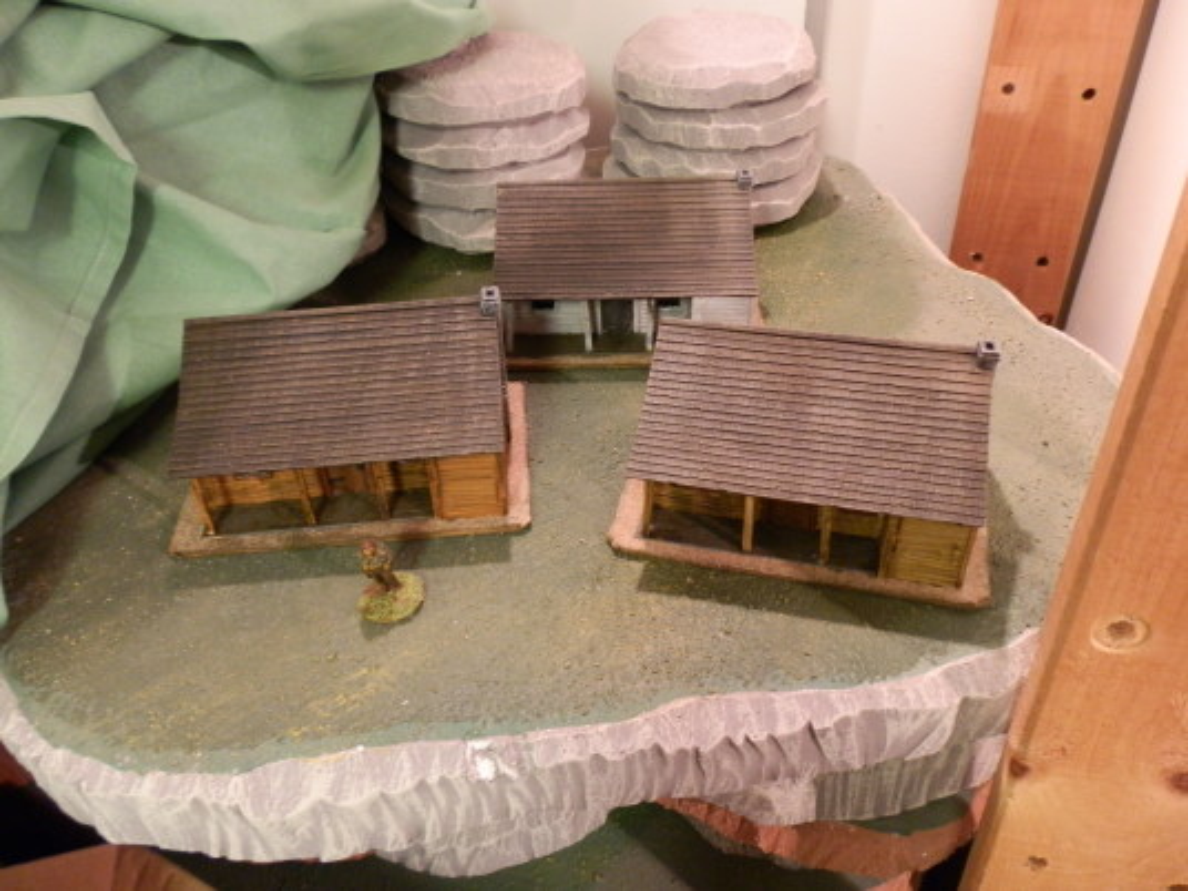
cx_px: 594
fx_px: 961
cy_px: 446
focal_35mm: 28
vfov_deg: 49.7
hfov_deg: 63.4
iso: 250
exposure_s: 1/8
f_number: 3.1
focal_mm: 5
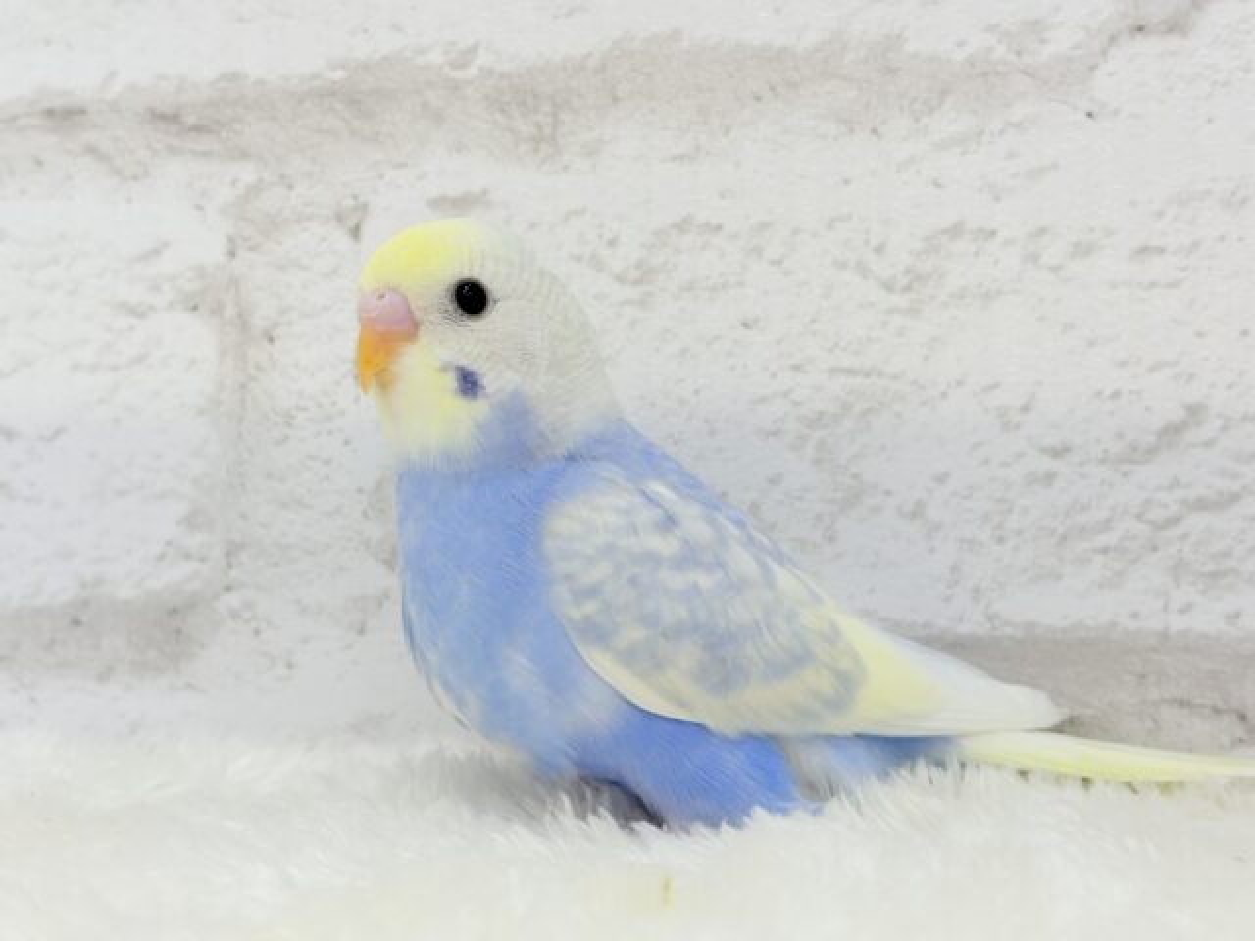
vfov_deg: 28.0
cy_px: 470
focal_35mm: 52
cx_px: 628
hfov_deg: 36.8
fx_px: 1885
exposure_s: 1/100
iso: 64
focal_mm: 5.96
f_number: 1.6
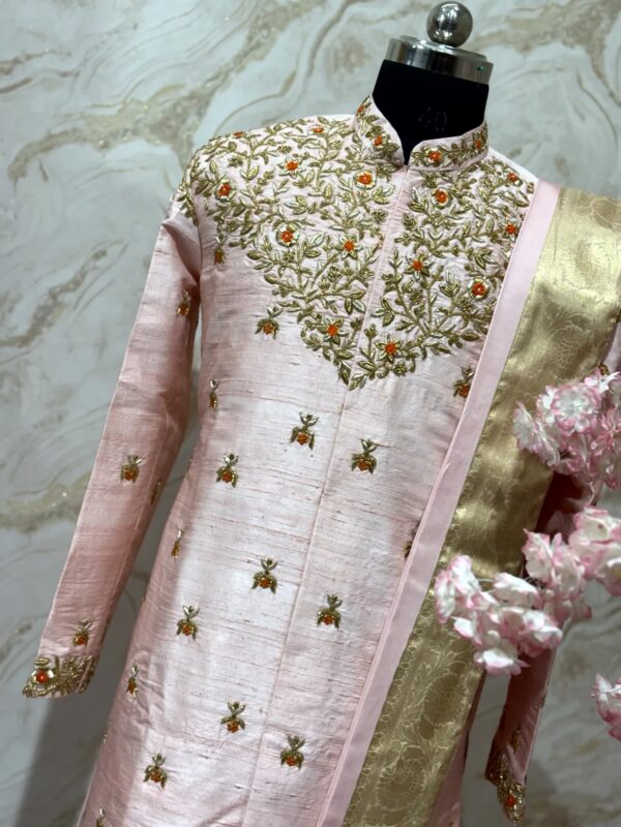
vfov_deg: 36.8
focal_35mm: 52
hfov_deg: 28.0
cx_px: 310
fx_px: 1244
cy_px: 414
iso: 32
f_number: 1.6
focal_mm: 5.96
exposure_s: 1/100
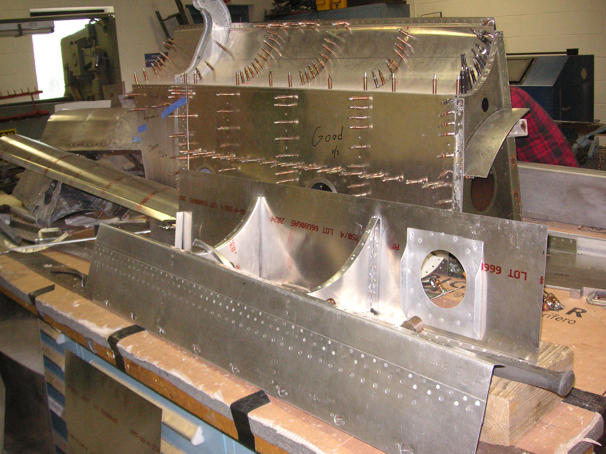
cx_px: 303
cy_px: 227
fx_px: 648
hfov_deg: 50.1
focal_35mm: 37
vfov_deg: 38.7
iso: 160
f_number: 2.8
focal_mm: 6.1
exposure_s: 1/45
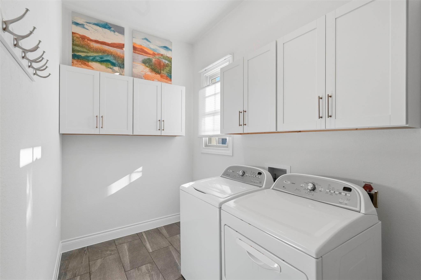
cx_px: 210
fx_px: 193
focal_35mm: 16
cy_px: 140
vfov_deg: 72.0
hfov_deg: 95.0
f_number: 9
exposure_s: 1/400
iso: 640
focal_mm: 16.5
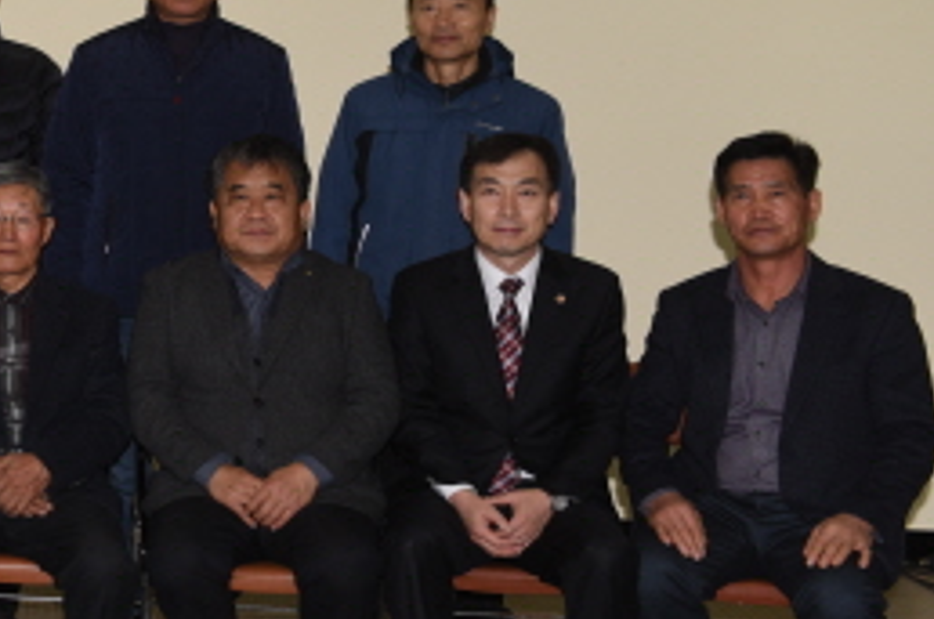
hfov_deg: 19.7
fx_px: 2460
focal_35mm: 95
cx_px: -297
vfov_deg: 14.3
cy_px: 226
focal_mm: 35
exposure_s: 1/60
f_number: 4
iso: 80
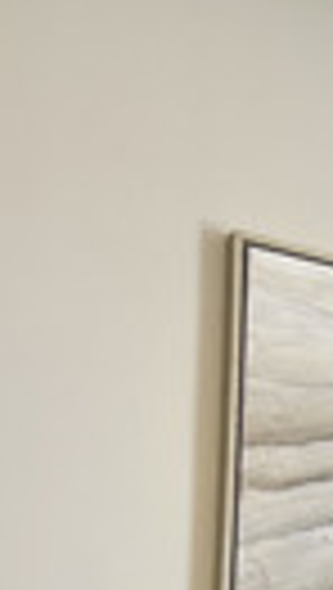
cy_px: 664
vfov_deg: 20.5
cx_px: 938
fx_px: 1549
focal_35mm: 99
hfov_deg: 9.9
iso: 40
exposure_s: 1/214
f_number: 1.5
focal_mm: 5.7
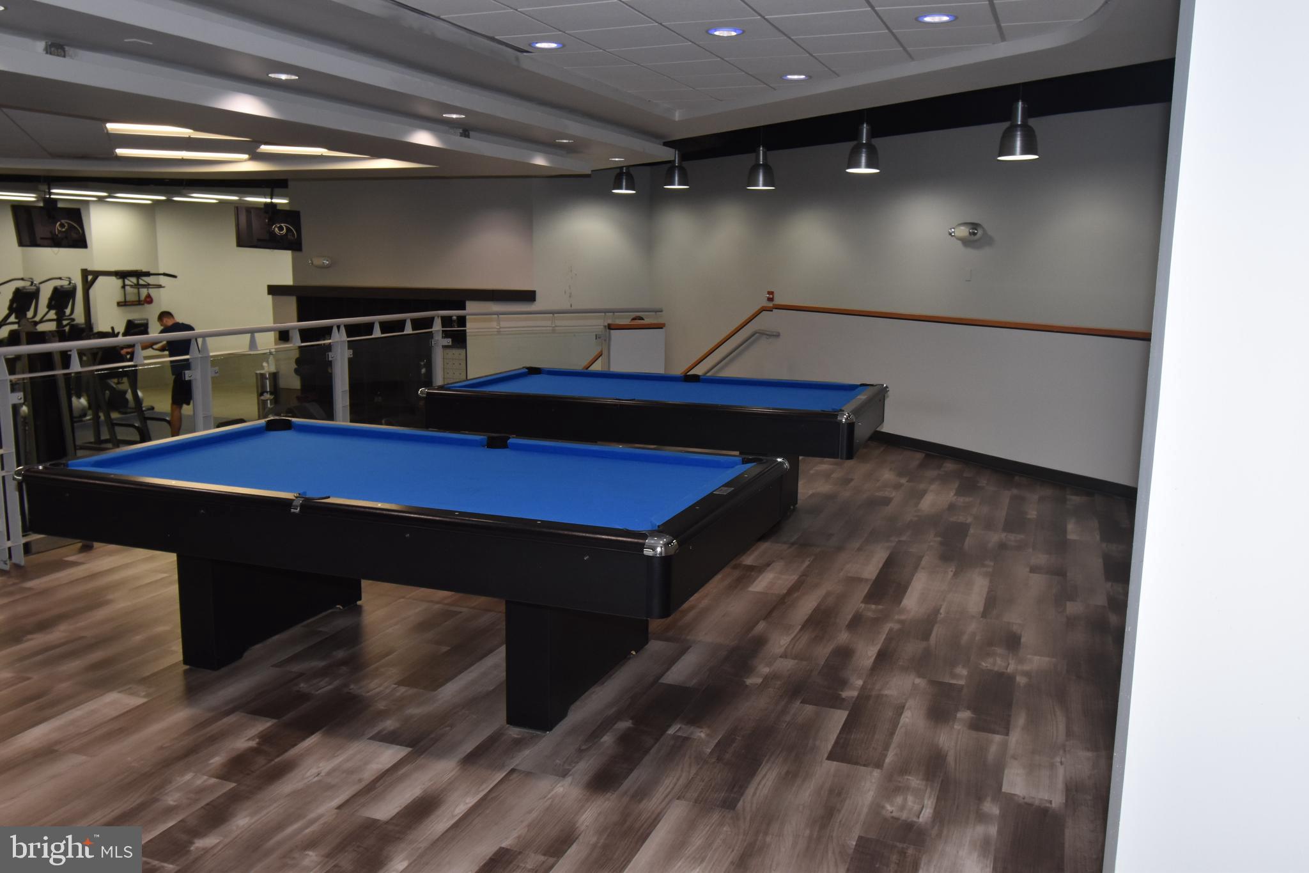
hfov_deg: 61.9
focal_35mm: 30
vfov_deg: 43.6
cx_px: 654
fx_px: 1091
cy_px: 436
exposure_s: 1/60
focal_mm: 20
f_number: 7.1
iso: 800
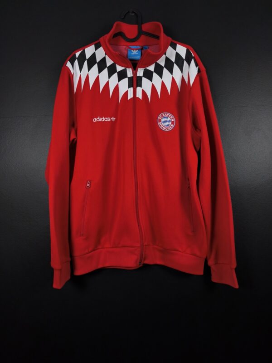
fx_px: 241
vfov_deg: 73.9
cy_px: 182
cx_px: 136
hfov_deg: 58.9
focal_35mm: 23
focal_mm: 6.57
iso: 400
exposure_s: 1/160
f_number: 1.6
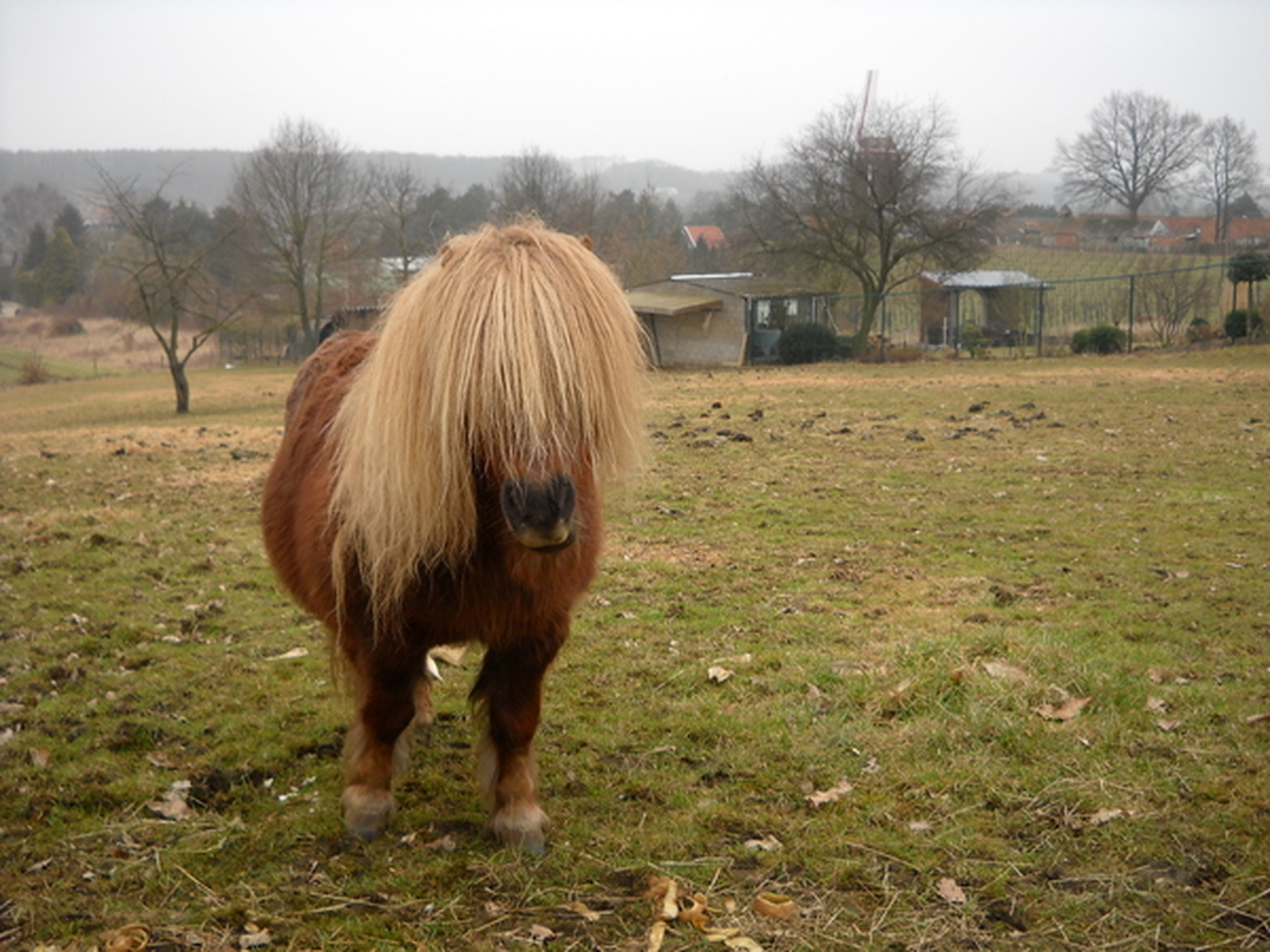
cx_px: 635
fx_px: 1504
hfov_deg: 45.8
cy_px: 476
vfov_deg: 35.1
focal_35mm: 41
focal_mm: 6.72
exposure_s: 1/60
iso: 64
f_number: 3.1
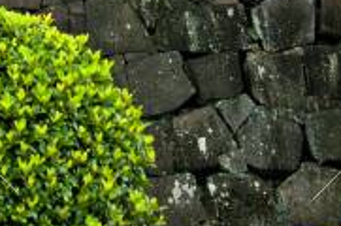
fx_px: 1901
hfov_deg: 9.9
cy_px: -415
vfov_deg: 6.3
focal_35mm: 201
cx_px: -185
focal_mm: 28
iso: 200
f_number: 4.8
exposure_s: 1/90
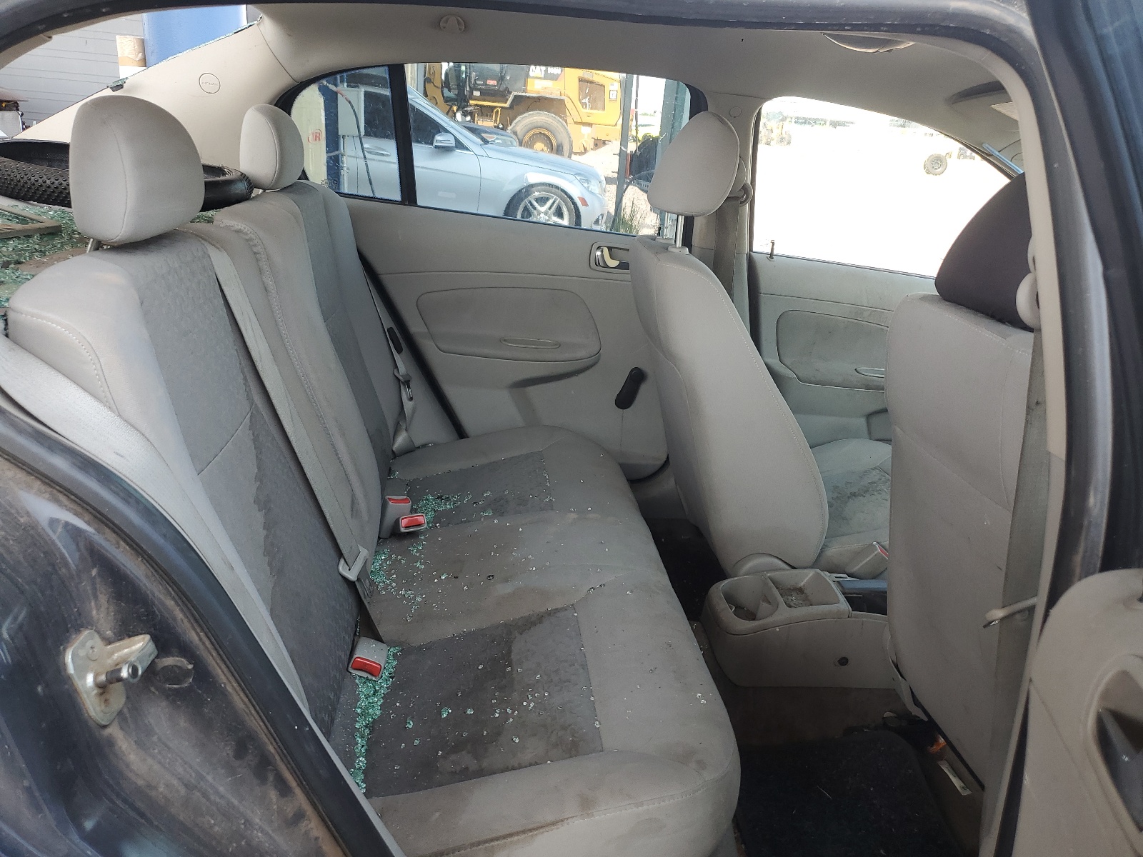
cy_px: 428
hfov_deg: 67.3
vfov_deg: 53.1
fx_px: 859
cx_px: 572
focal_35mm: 26
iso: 50
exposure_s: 1/189
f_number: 1.5
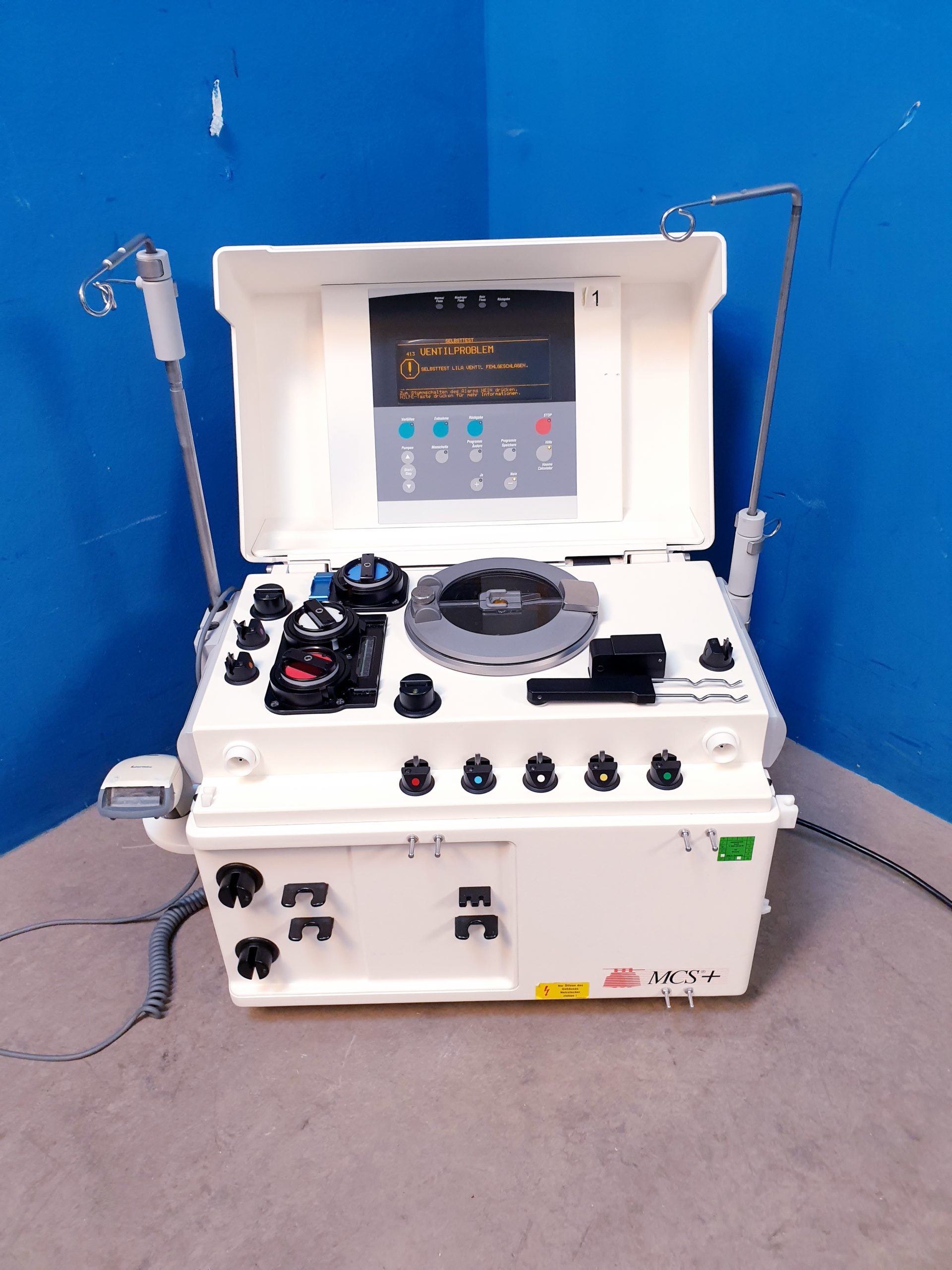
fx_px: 953
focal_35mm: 26
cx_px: 476
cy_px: 635
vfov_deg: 67.3
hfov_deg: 53.1
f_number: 2.4
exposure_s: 1/50
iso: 160
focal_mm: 4.3
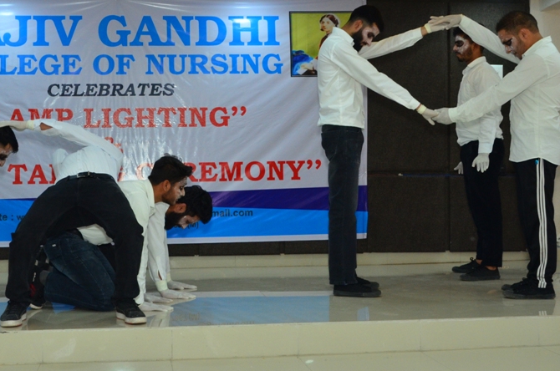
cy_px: 154
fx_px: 823
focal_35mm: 53
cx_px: 196
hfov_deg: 37.3
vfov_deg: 25.4
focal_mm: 24
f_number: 6.3
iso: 1000
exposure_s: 1/125
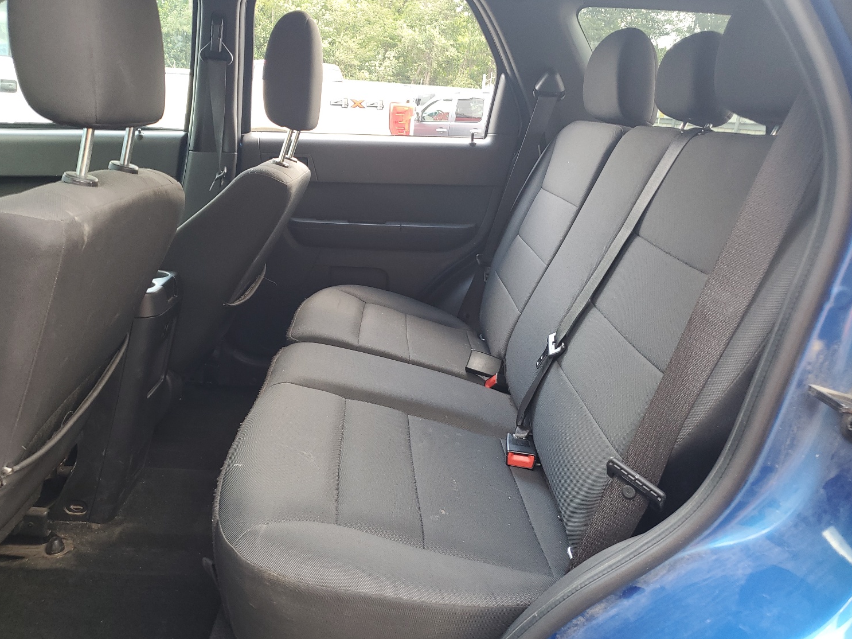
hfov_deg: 63.4
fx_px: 689
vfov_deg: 49.7
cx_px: 396
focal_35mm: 28
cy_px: 317
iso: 52
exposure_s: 1/60.2
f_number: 1.5
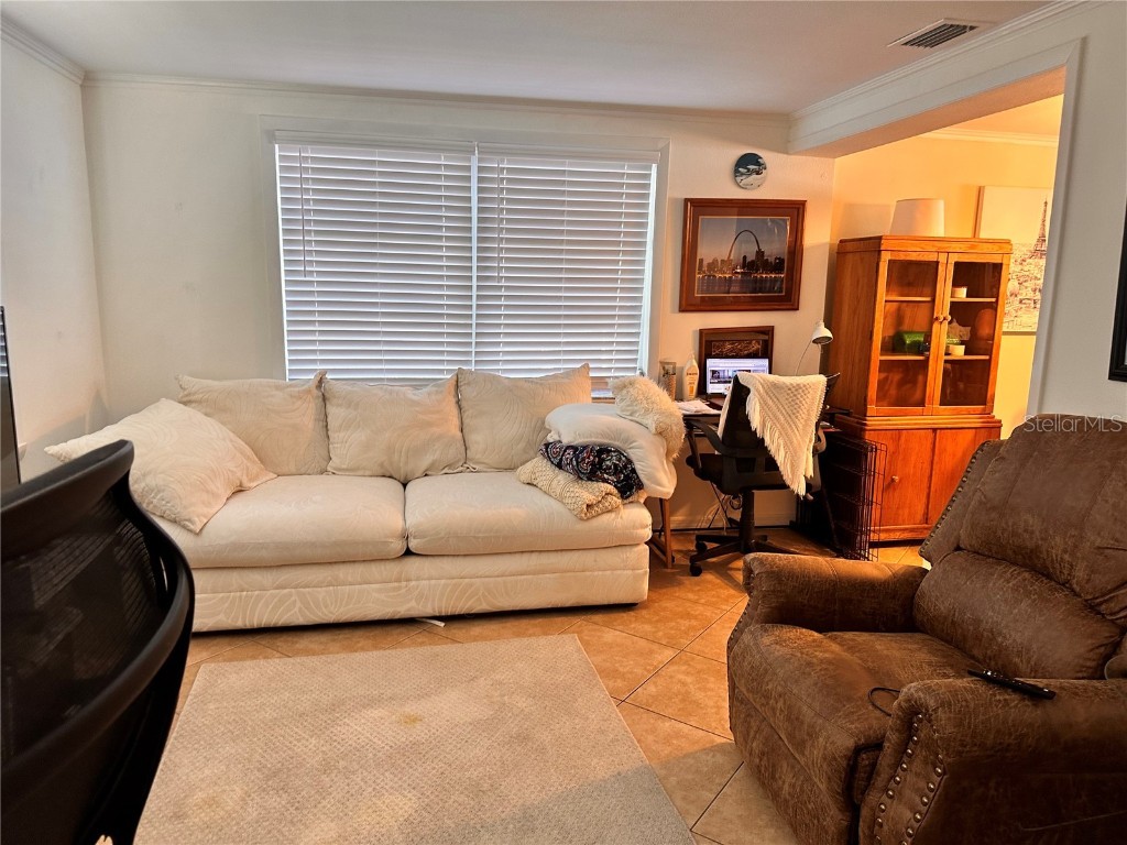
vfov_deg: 56.8
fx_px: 781
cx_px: 564
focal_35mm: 24
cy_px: 422
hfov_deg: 71.6
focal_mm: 6.86
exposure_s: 1/60
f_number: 1.78
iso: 160
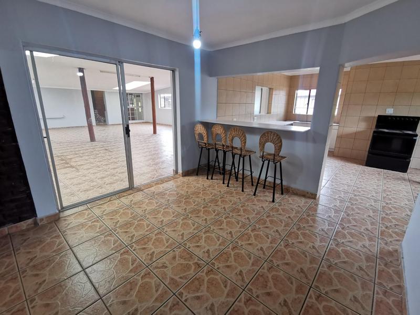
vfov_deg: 78.1
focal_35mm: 16
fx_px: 194
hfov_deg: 94.5
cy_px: 158
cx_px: 210
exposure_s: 1/50
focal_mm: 2.35
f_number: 2.2
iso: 250
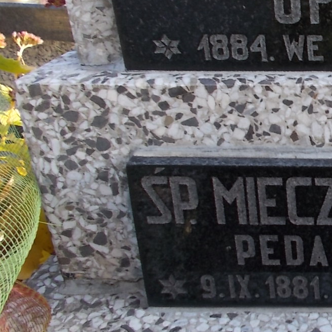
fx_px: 608
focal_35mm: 56
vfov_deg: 30.4
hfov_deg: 27.4
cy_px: 118
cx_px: 385
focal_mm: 4.6
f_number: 3.2
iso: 80
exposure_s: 1/100
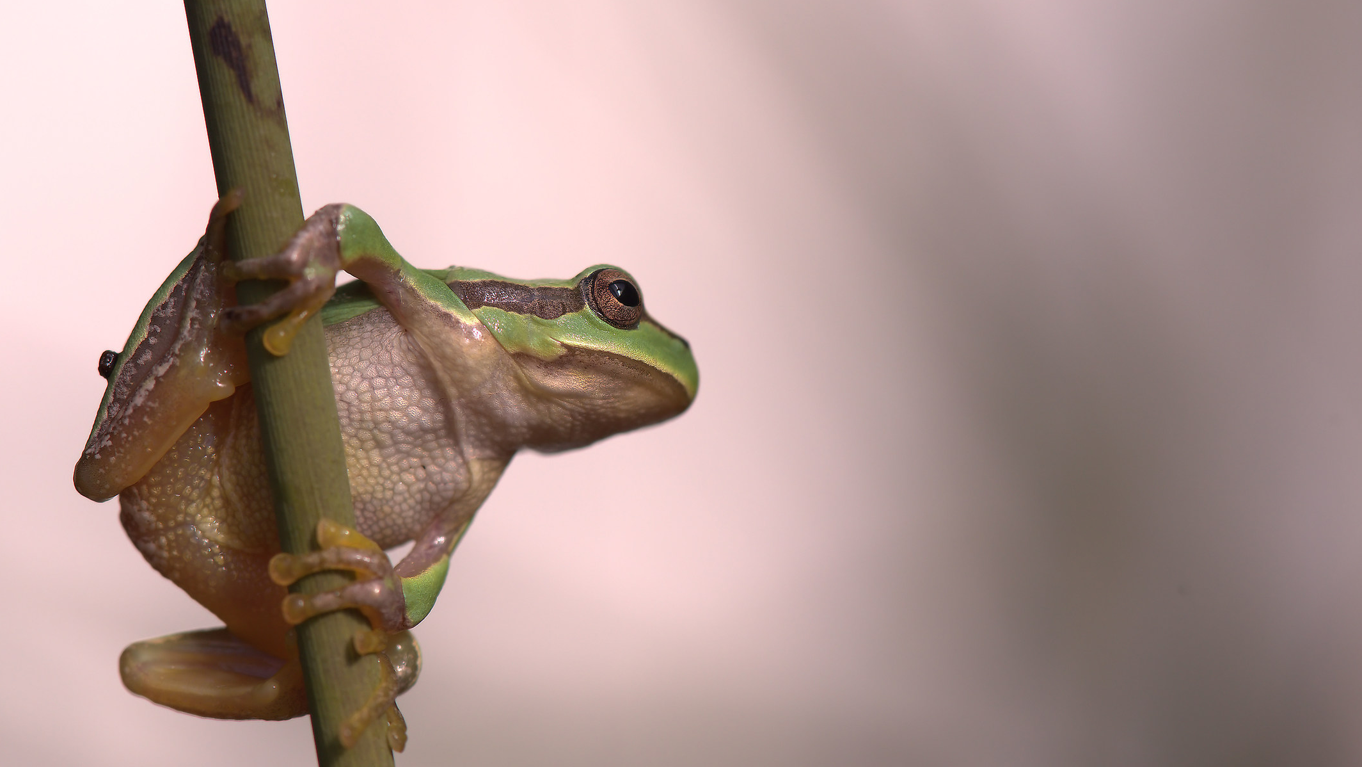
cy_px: 404
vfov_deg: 9.8
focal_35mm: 124
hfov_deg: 17.3
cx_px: 600
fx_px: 4479
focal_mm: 105
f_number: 8
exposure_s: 1/1000
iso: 800
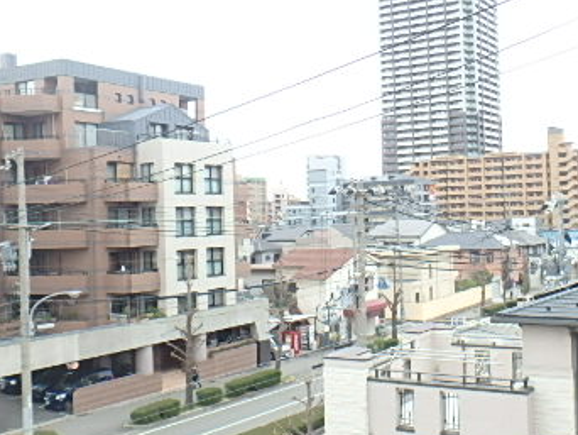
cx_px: 431
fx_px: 718
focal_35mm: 43
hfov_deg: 42.5
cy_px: 225
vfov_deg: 33.6
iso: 200
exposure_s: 1/60
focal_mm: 4
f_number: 3.8
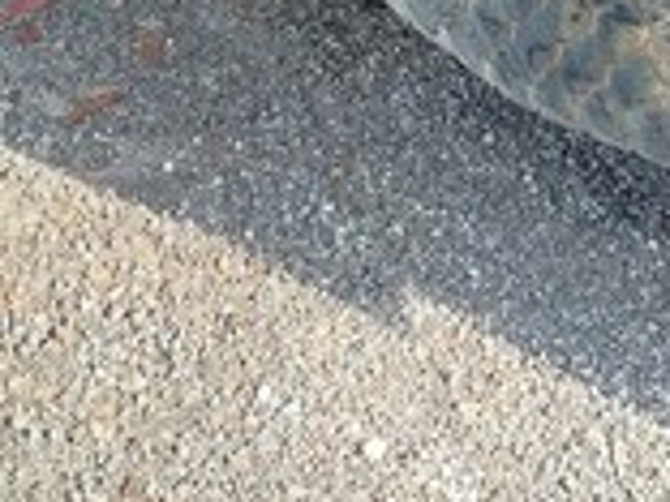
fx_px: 1858
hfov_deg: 20.4
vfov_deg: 14.0
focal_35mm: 96
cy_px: -352
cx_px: 326
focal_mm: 5.23
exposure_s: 1/100
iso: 25
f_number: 1.8
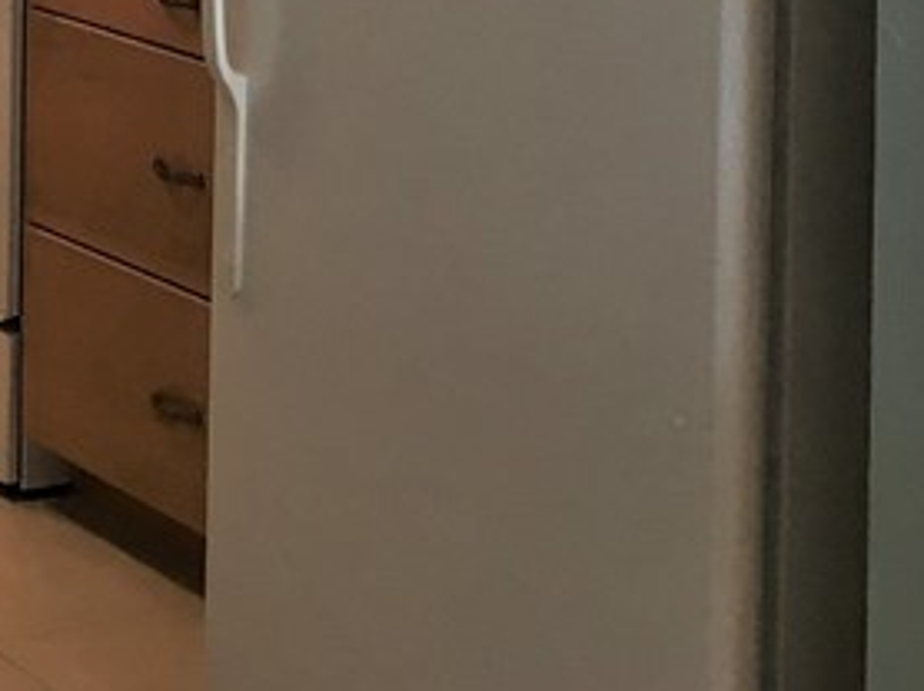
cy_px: -468
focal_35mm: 107
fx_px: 2854
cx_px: -316
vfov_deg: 12.8
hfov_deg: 17.2
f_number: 2.2
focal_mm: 4.15
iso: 25
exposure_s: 1/40
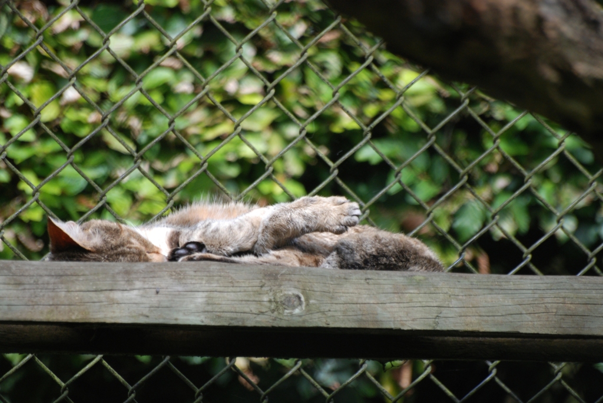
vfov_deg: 3.1
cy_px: 202
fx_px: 7545
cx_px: 302
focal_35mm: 450
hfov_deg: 4.6
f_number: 5.6
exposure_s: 1/200
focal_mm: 300
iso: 400
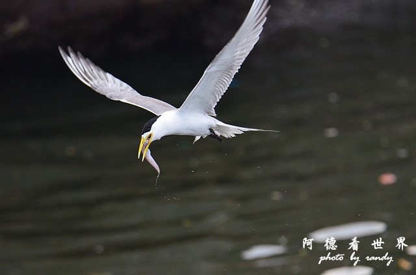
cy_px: 138
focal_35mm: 630
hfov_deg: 3.3
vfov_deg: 2.2
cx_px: 208
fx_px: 7265
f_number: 6
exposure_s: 1/1000
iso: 2000
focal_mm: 420
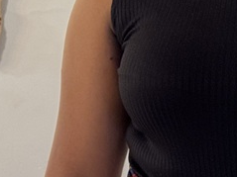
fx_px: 1102
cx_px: 226
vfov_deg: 9.0
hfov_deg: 12.2
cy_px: -79
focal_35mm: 161
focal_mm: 6.76
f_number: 1.78
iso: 160
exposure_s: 1/60
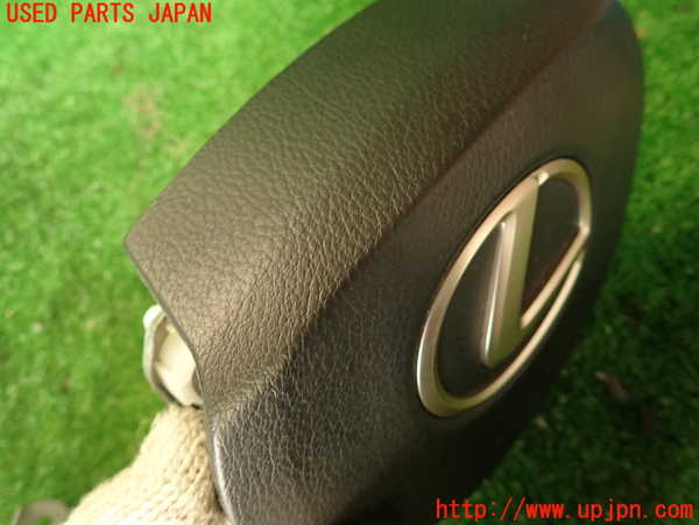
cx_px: 350
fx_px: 505
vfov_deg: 54.9
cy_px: 262
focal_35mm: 25
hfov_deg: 69.4
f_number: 2
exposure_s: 1/30
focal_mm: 4.5
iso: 320
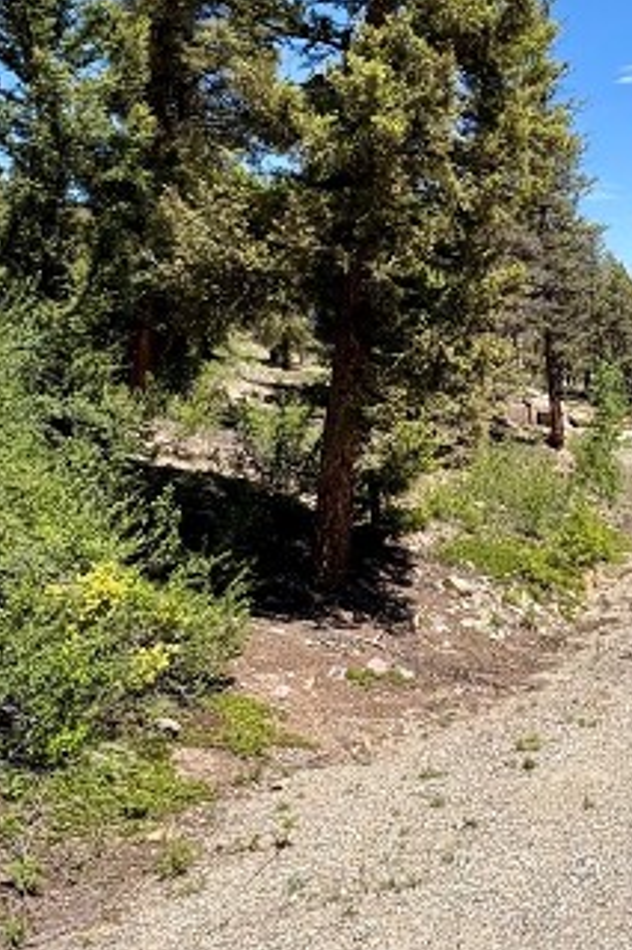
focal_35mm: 35
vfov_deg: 53.7
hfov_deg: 35.3
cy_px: 344
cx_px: 585
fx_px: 923
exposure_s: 1/1600
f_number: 2.2
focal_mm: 2.22
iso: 40
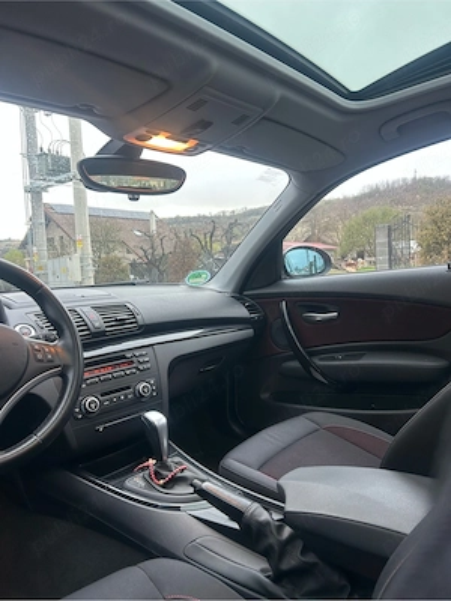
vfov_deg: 67.3
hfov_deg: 53.1
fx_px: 452
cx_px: 226
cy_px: 300
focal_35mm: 26
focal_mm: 5.7
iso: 100
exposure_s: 1/52
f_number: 1.5
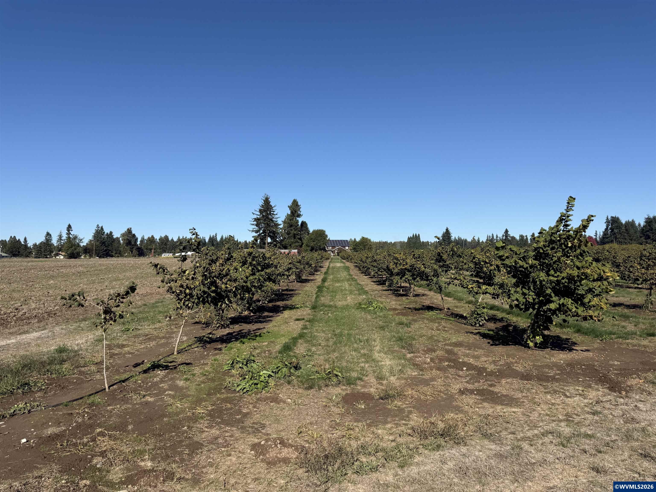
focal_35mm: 24
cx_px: 328
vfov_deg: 56.8
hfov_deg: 71.6
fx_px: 455
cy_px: 246
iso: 80
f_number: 1.78
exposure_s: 1/5714
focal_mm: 6.76
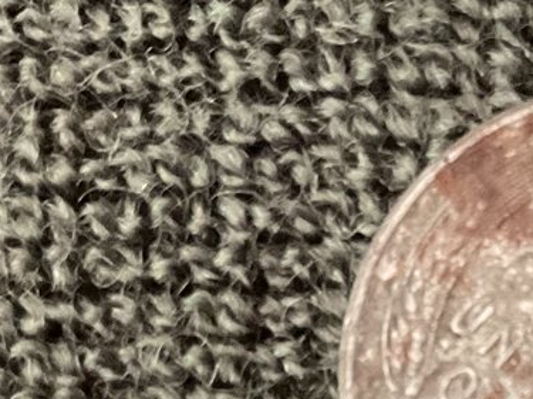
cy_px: 738
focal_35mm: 117
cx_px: 797
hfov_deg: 15.5
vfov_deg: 11.6
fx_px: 1801
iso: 500
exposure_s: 1/25
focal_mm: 3
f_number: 1.8
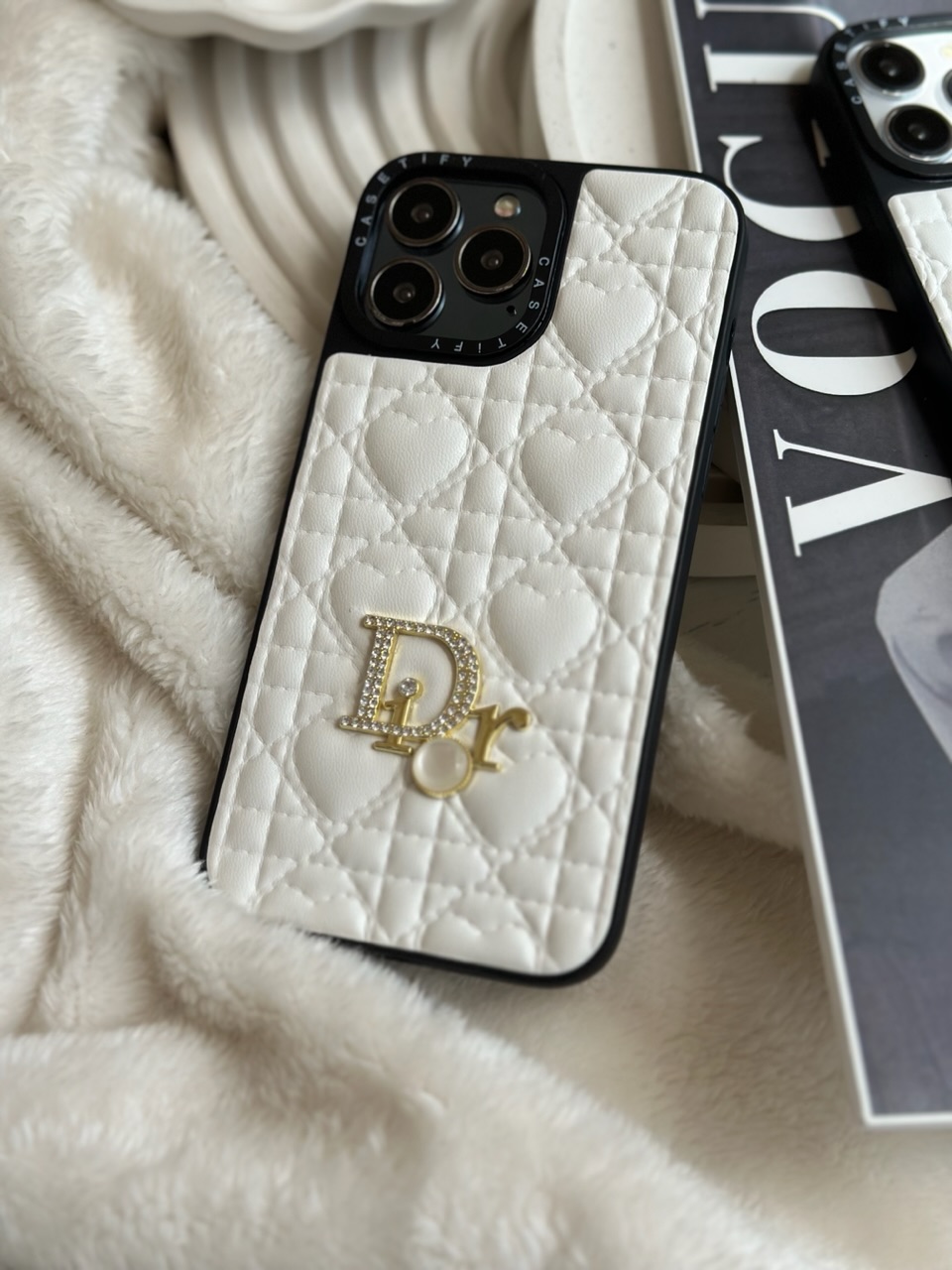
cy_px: 635
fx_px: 1760
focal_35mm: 48
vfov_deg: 39.7
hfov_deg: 30.3
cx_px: 476
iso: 80
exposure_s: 1/2732
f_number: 1.78
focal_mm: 6.86
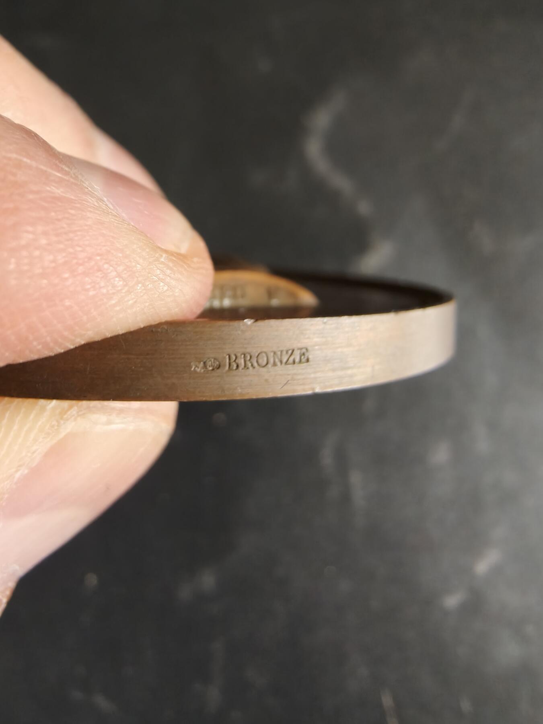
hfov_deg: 58.9
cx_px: 272
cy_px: 362
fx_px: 481
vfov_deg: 73.9
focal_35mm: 23
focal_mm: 2.32
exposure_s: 1/50
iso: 320
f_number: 2
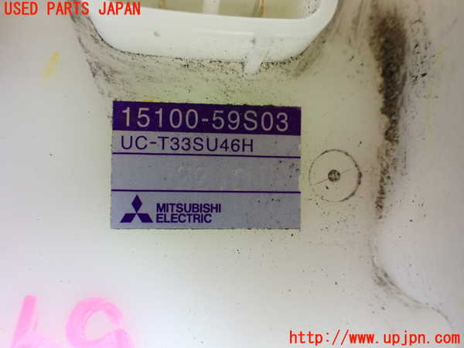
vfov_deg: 46.8
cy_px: 174
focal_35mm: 30
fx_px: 402
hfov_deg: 60.0
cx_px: 232
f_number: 2.3
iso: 320
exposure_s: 1/125
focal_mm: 5.4
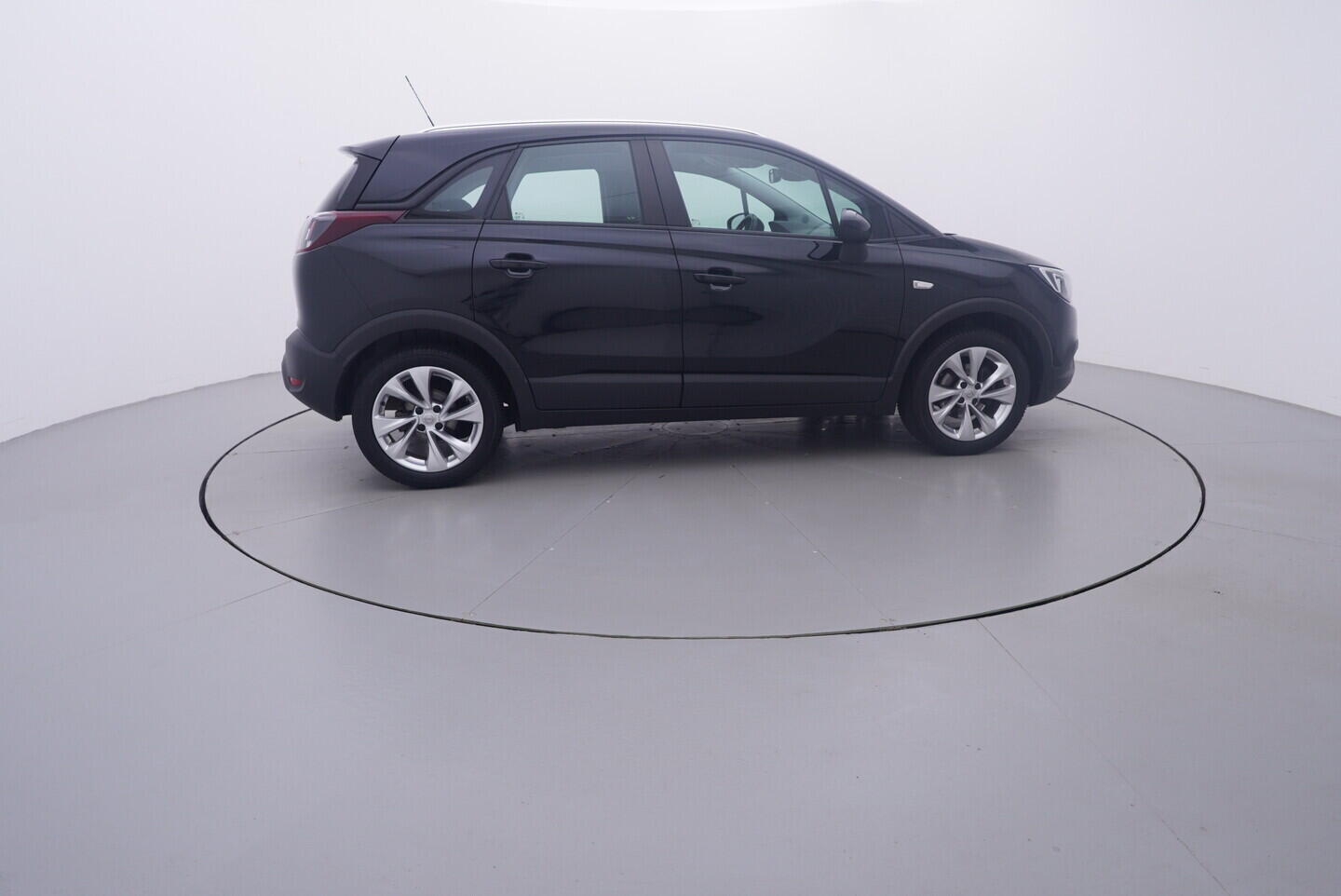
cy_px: 448
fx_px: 839
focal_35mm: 22
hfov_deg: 77.3
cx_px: 670
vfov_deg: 56.2
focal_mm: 15
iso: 200
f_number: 5
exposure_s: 1/80
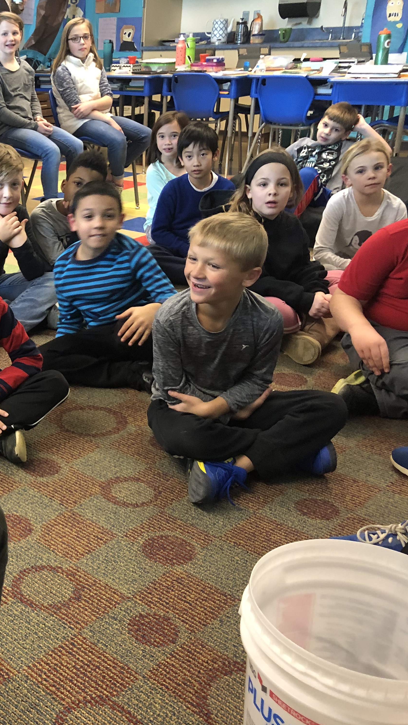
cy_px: 364
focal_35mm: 41
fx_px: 789
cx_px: -52
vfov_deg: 49.4
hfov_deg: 26.5
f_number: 1.8
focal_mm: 3.99
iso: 250
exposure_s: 1/60
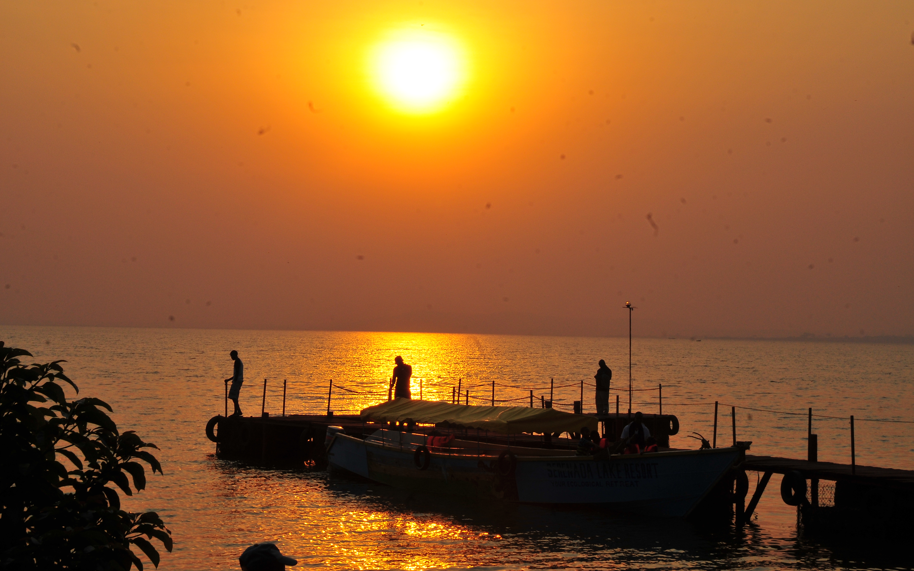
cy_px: 272
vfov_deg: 16.3
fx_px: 1993
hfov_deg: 25.8
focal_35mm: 80
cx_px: 460
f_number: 25
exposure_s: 1/80
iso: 200
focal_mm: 52
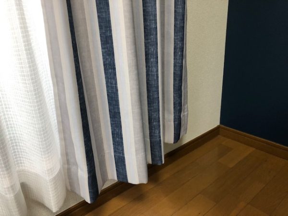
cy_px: 108
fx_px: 233
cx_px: 144
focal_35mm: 28
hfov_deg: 63.4
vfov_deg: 49.7
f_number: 1.8
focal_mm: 3.99
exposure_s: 1/17
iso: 50
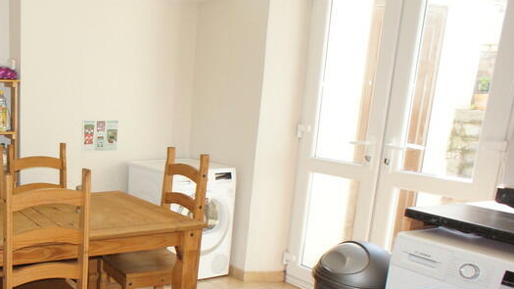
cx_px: 24
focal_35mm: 49
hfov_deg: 38.3
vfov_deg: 24.2
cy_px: 202
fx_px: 668
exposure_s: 1/80
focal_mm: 16
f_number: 3.5
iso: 200
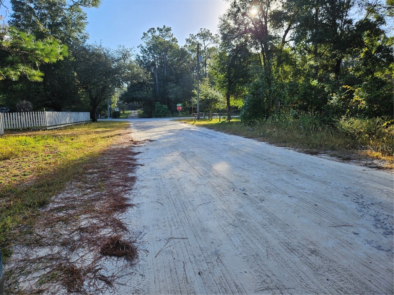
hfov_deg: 73.9
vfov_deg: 58.9
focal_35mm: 23
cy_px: 148
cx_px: 197
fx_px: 262
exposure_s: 1/934
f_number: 1.8
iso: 32
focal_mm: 5.4
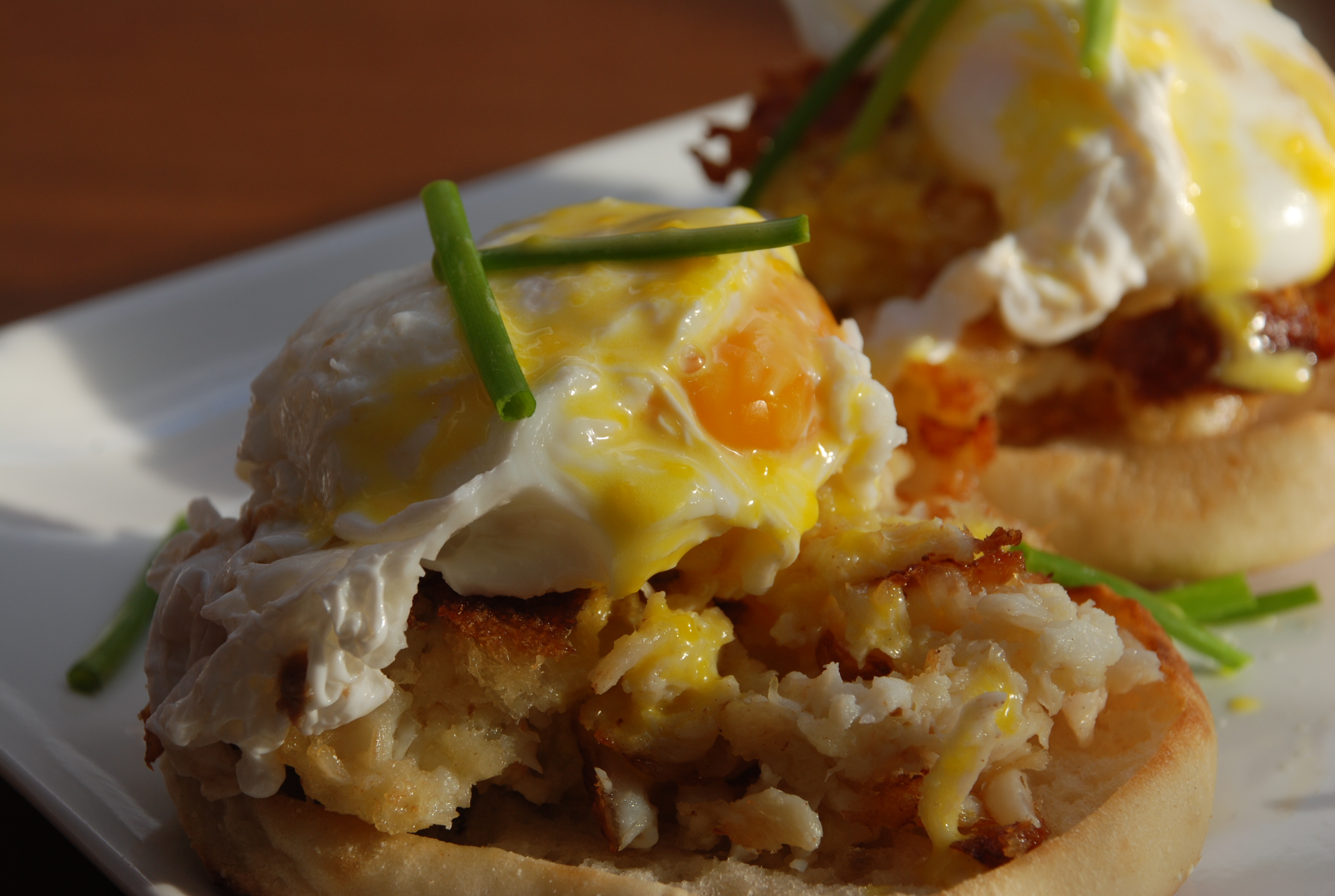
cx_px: 668
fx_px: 4180
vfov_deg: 12.2
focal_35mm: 112
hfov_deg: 18.1
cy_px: 448
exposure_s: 1/200
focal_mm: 75
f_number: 9
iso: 125
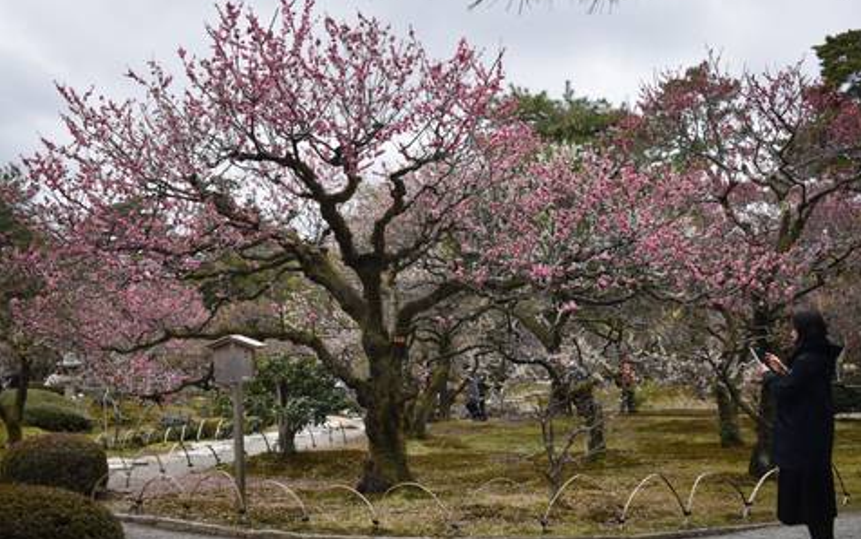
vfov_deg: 33.2
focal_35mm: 39
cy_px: 260
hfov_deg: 50.9
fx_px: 904
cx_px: 432
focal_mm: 25
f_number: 4.5
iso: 400
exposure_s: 1/1250
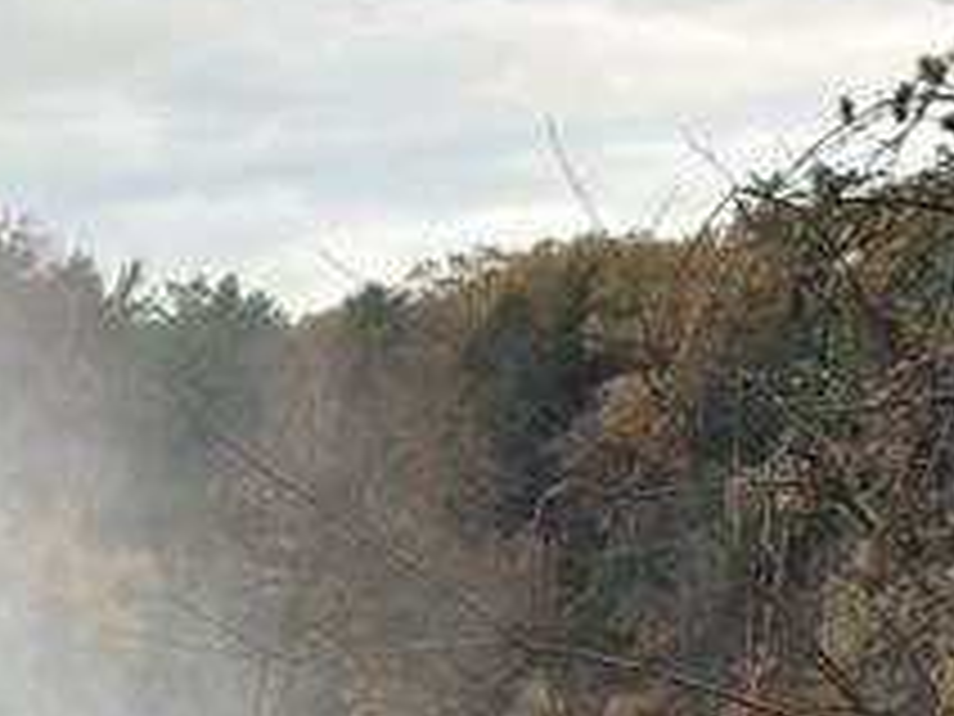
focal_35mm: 232
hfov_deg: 8.5
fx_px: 6394
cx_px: -117
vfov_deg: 6.4
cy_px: 437
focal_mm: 6.86
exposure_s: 1/122
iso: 40
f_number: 1.78
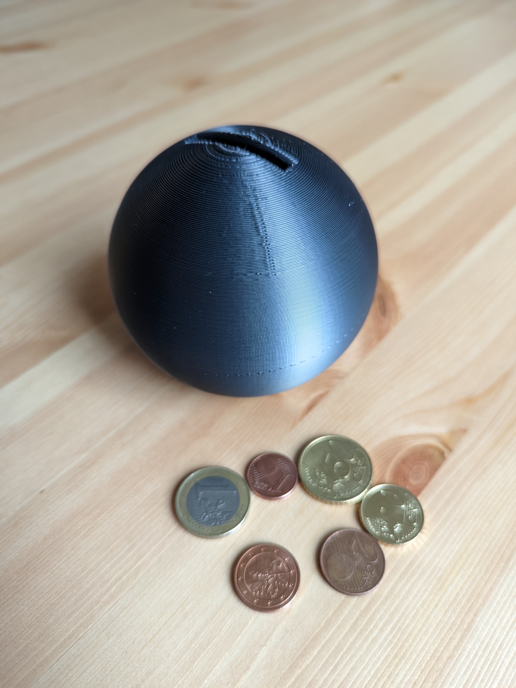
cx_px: 258
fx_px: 477
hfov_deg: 56.8
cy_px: 344
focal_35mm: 24
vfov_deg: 71.6
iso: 149
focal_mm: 6.81
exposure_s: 1/29.7
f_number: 1.85
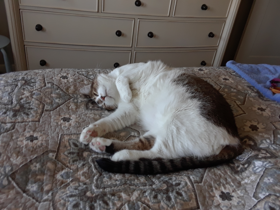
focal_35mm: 30
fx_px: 243
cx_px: 140
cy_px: 105
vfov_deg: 46.8
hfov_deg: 60.0
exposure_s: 1/30
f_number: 1.9
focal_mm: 2.47
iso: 64
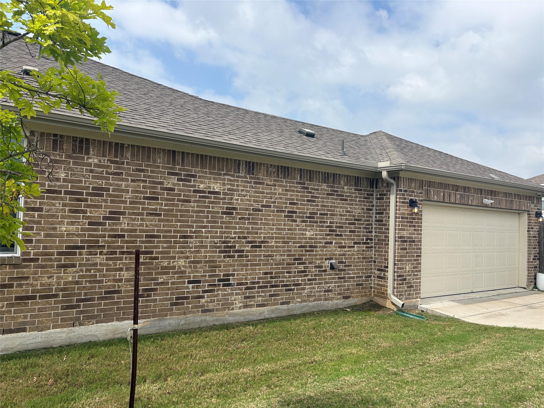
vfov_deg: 53.1
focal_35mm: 26
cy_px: 204
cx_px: 272
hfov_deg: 67.3
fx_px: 409
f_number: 1.6
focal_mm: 5.96
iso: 50
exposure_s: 1/3279
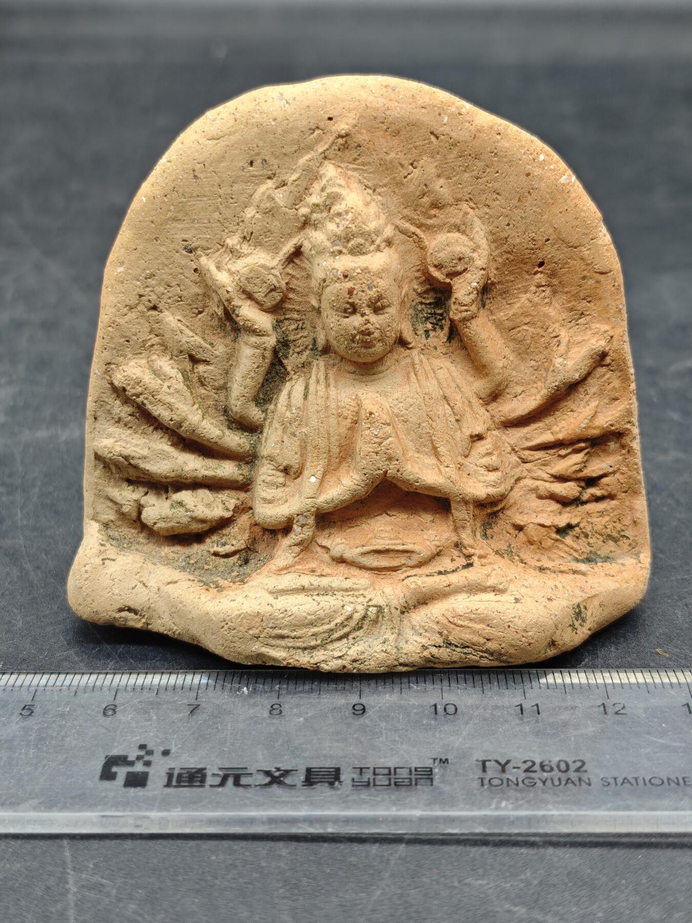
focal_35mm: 50
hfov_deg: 29.1
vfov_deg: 38.2
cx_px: 346
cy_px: 462
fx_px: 1333
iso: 200
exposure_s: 1/100
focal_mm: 5.85
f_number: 1.63
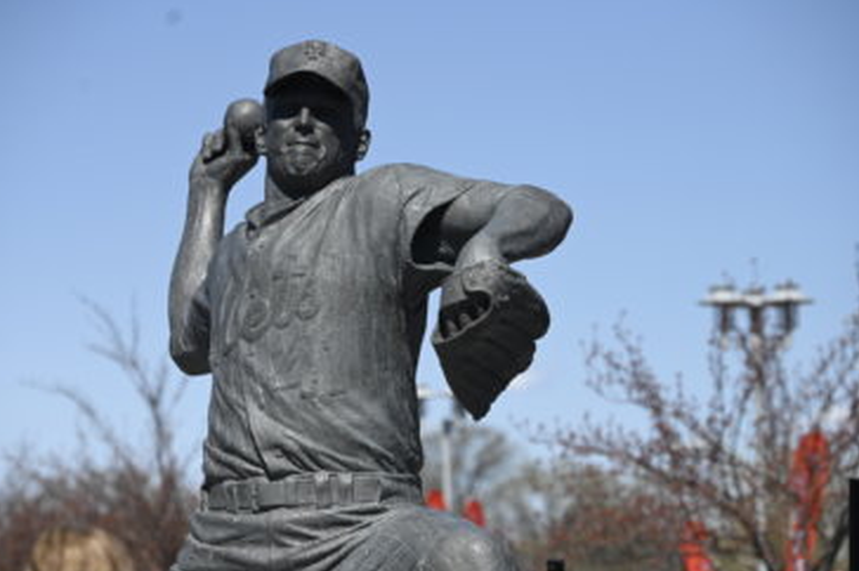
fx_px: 4029
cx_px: 415
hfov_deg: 12.2
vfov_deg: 8.1
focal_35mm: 169
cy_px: 295
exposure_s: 1/5000
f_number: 4.5
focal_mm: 160
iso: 400
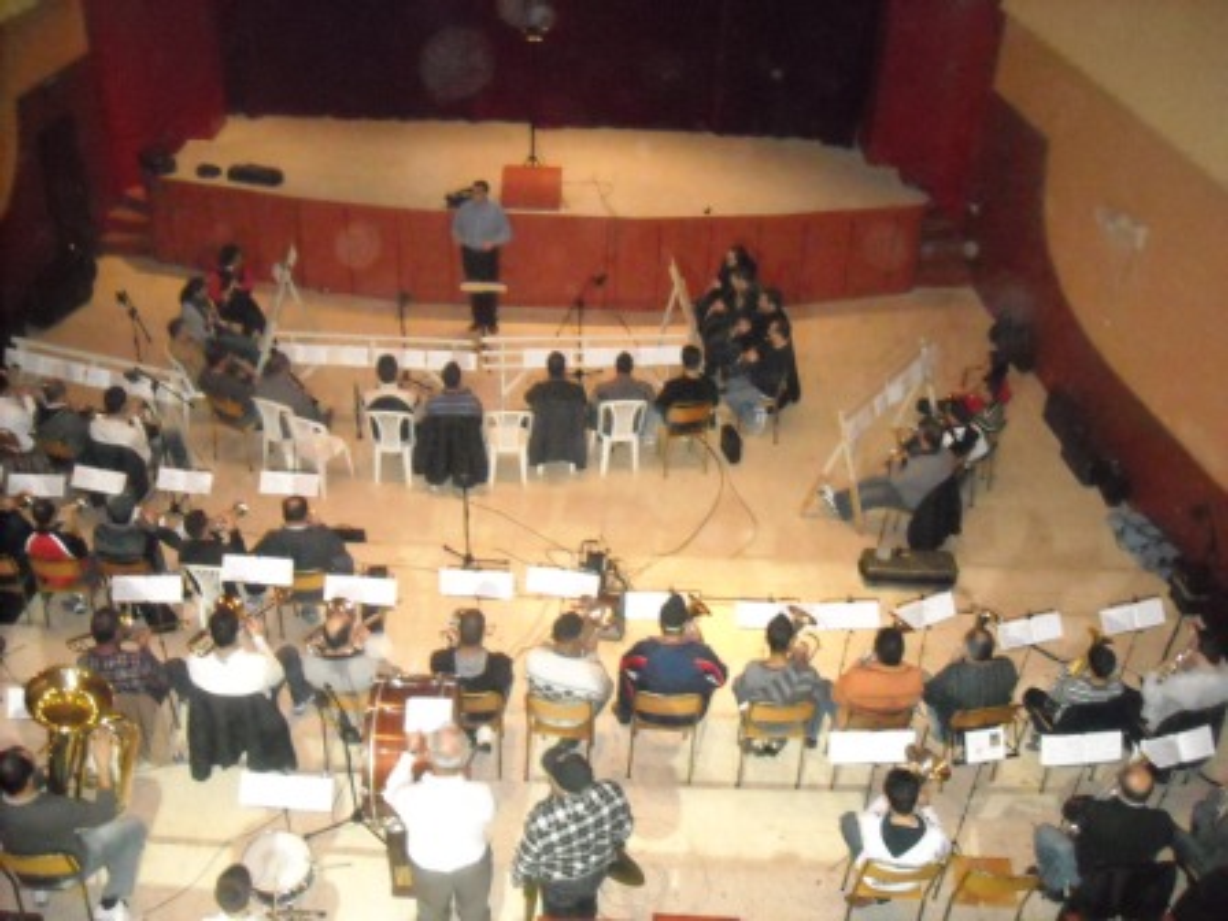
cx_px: 614
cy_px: 460
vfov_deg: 40.7
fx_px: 1242
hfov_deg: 52.6
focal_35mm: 35
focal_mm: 5.7
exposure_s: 1/60
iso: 1600
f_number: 2.8
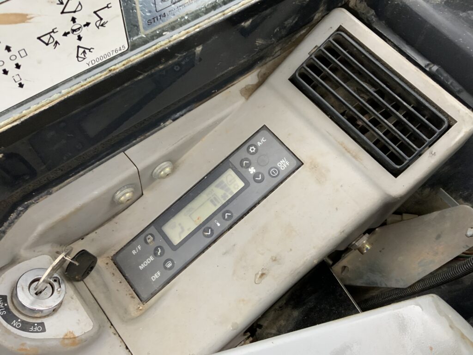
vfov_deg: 48.2
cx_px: 236
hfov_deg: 61.7
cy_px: 178
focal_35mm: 29
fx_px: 396
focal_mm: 3
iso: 64
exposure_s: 1/69
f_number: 1.8
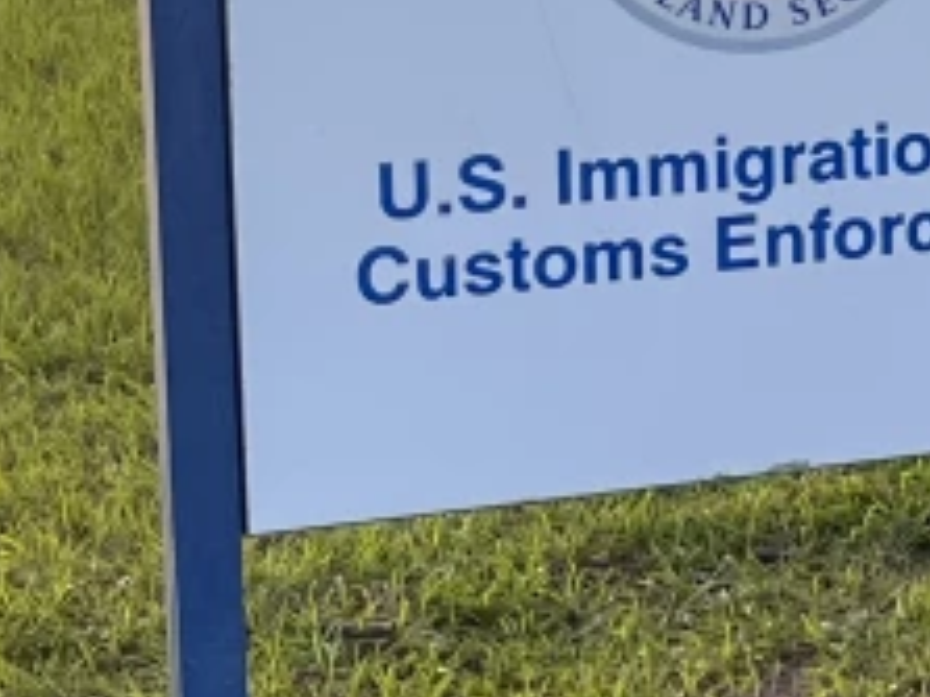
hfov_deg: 13.4
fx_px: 3759
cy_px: -134
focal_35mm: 140
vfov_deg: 10.4
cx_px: 1360
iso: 50
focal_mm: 5.1
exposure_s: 1/425
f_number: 1.6
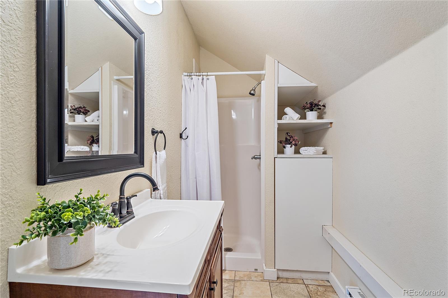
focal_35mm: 16
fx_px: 199
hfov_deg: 96.7
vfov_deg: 73.7
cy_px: 149
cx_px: 224
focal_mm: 16
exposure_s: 1/4
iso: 100
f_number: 7.1
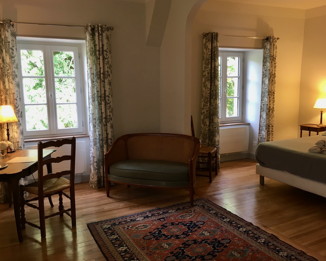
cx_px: 166
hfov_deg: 57.2
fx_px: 299
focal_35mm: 31
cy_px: 130
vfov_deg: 47.1
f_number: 2.2
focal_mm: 4.15
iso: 80
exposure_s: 1/33
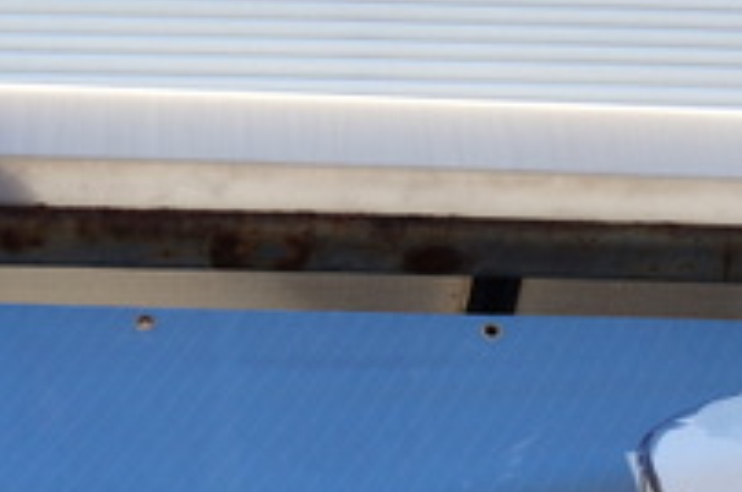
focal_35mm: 76
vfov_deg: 16.5
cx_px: 345
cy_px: 699
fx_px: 1564
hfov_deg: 26.7
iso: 200
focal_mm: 16
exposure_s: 1/100
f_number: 13
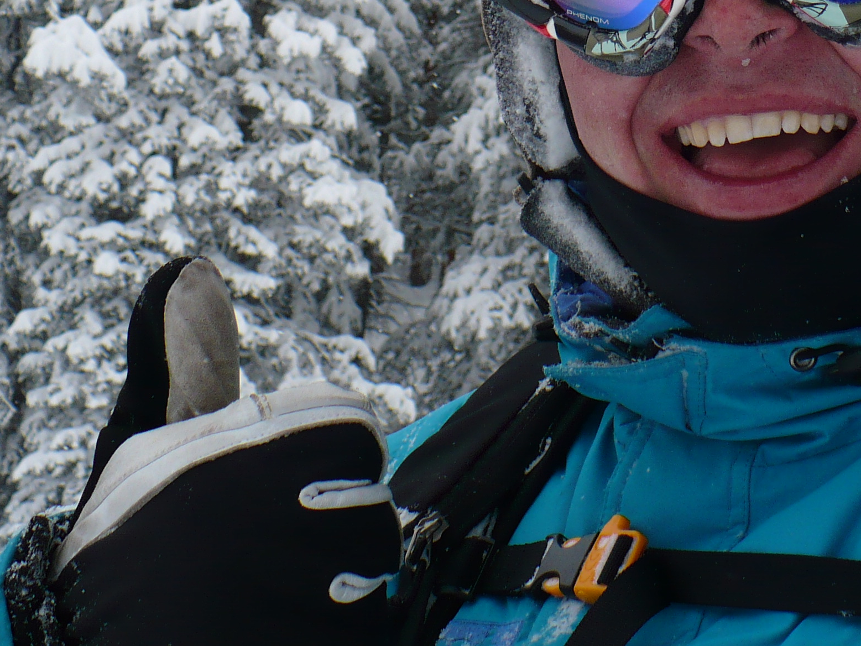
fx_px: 1816
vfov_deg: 19.6
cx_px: 605
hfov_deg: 26.5
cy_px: 17
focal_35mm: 73
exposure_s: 1/800
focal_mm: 6.1
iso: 100
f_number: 2.8
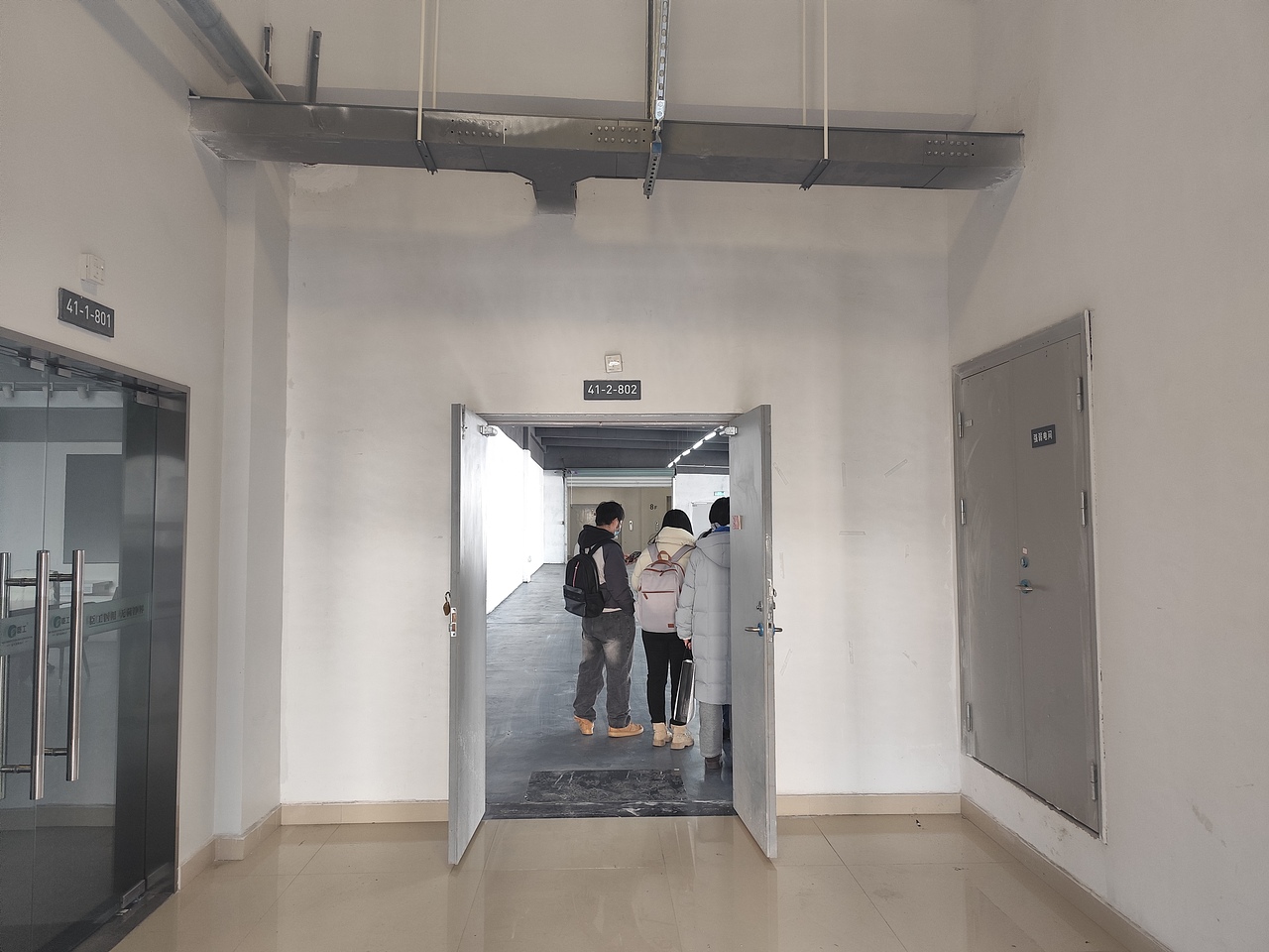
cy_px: 476
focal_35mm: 23
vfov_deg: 58.9
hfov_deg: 73.9
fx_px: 843
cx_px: 634
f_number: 1.65
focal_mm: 6.14
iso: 640
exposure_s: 1/50
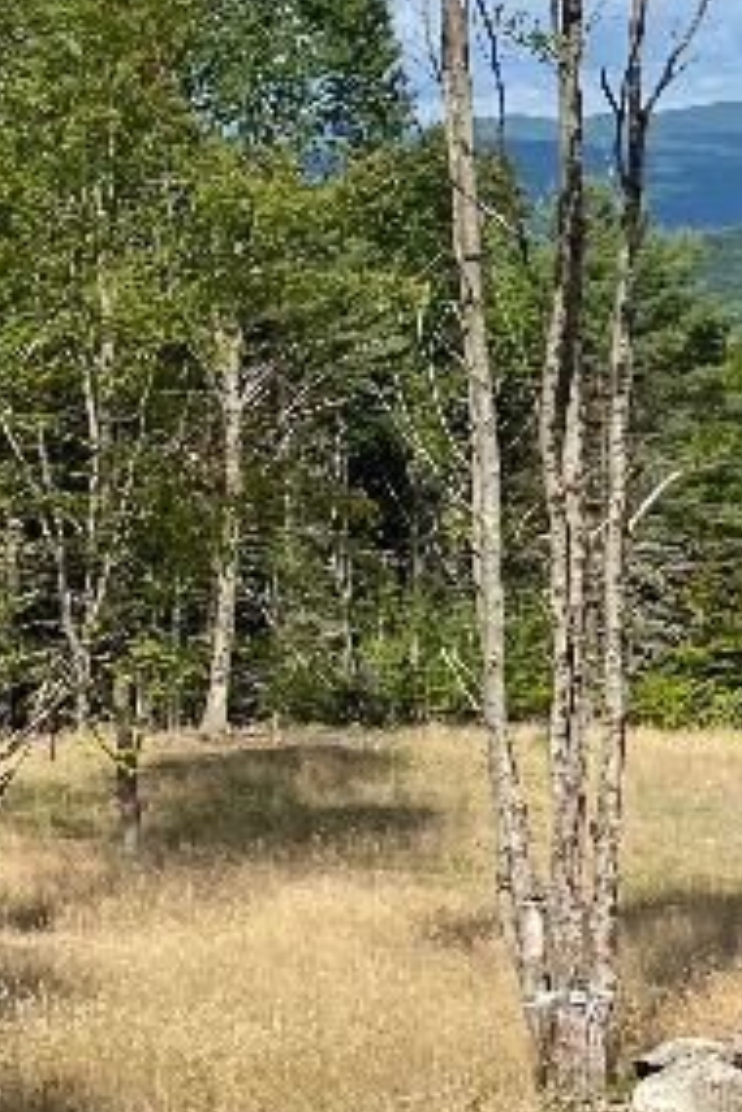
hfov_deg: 12.6
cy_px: 125
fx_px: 2999
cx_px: 1410
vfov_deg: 20.6
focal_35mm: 97
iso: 32
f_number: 1.8
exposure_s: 1/3497
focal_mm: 4.25
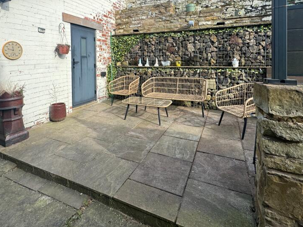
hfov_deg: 81.6
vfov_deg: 63.3
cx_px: 140
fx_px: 175
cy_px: 66
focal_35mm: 20
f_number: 2.2
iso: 40
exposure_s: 1/394
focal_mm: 2.22
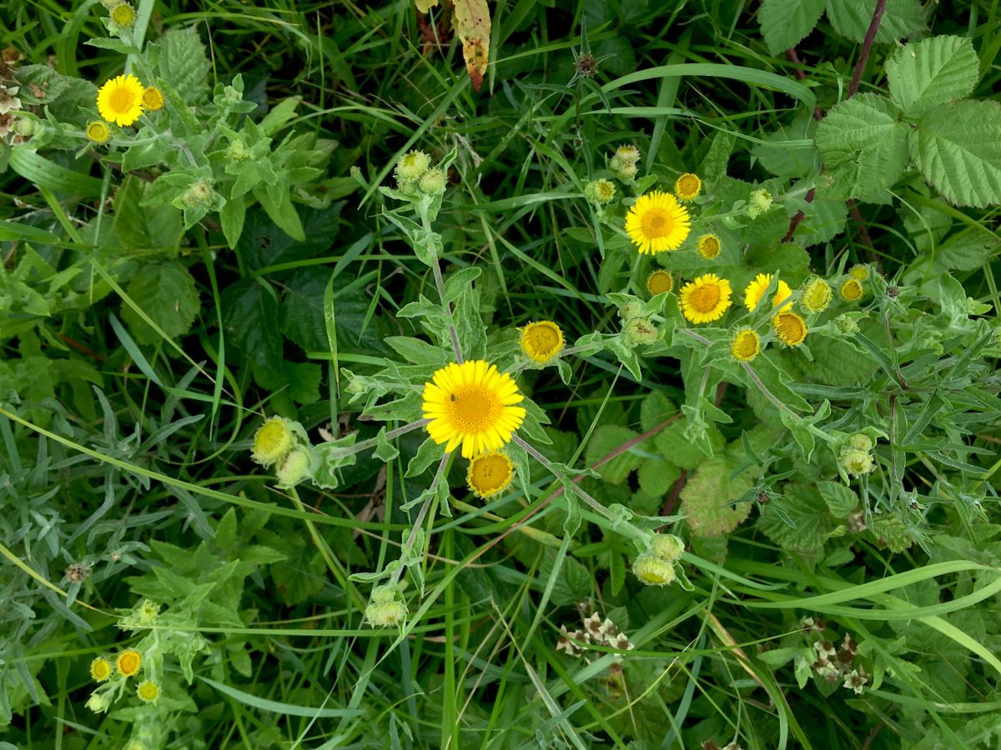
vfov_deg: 48.2
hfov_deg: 61.7
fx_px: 839
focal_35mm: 29
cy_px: 375
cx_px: 500
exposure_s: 1/107
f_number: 2.2
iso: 32
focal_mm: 4.15
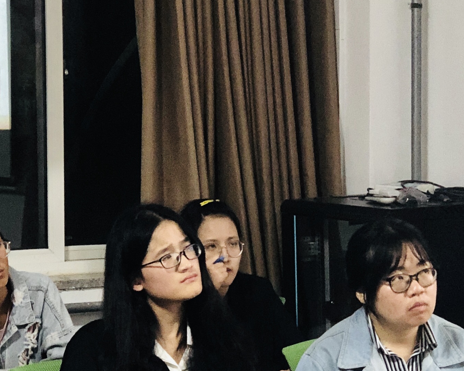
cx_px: 274
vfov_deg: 10.1
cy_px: 282
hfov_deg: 12.7
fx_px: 2088
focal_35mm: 152
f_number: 2.4
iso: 160
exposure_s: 1/17
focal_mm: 6
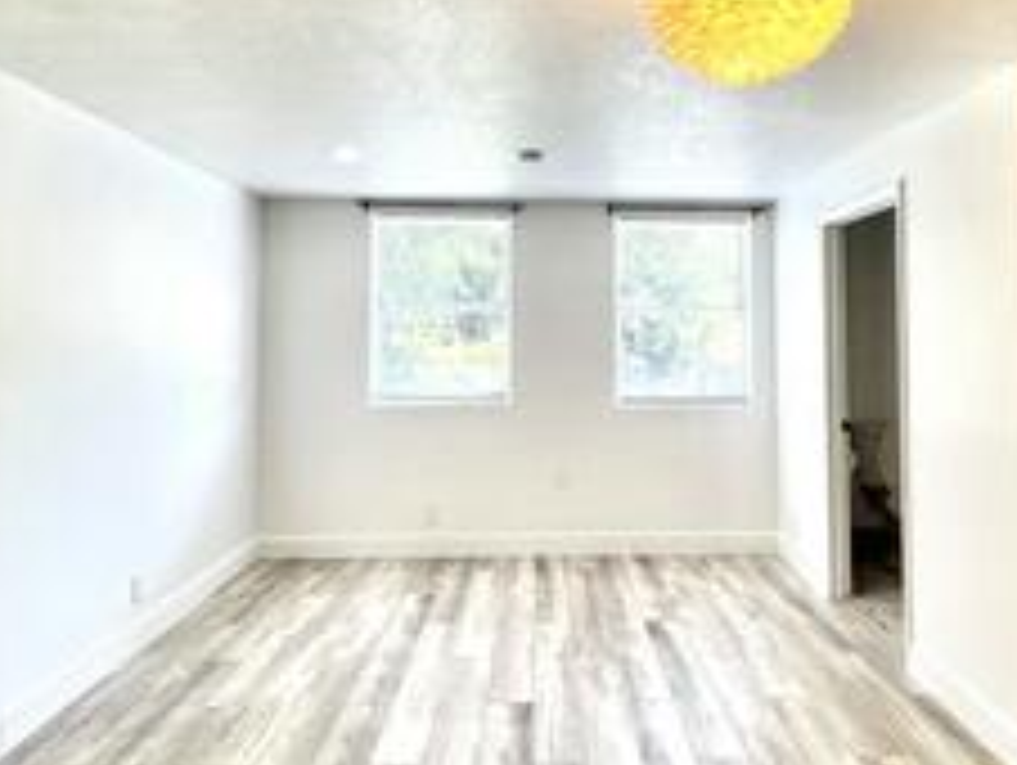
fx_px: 676
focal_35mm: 23
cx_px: 562
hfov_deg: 73.6
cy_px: 302
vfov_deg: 58.4
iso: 40
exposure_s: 1/120
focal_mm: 1.57
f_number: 1.8
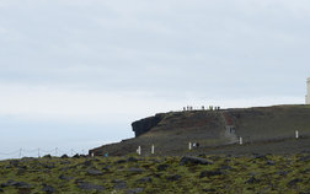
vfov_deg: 11.9
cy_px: 74
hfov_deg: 18.9
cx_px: 205
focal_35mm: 110
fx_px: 930
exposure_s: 1/320
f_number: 13
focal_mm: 68
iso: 400
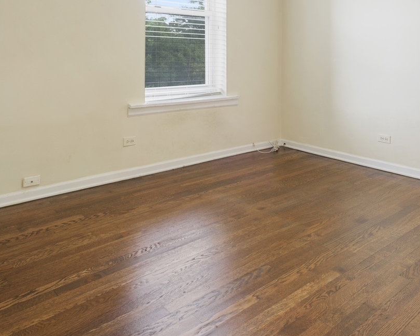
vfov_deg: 45.8
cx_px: 209
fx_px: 373
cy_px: 64
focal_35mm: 30
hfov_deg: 58.8
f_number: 8
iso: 200
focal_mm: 16
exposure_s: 2
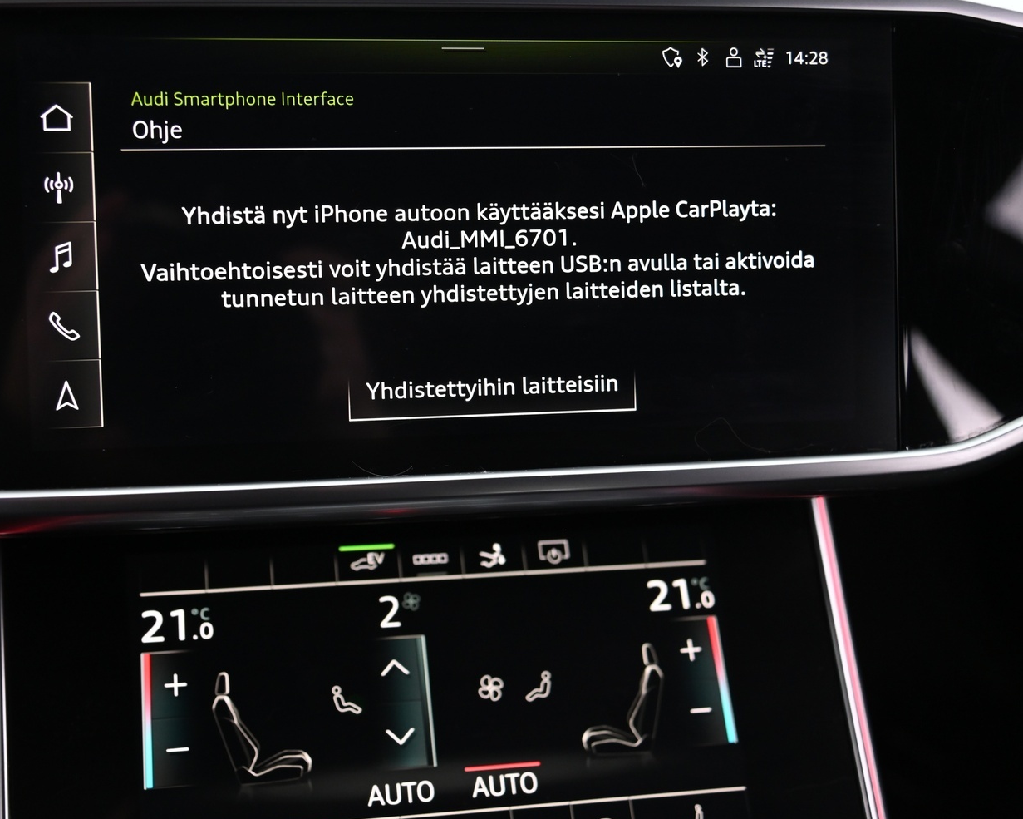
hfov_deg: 39.3
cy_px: 397
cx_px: 378
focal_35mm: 47
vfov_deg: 32.1
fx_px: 1423
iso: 2000
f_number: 4
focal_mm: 38
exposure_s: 1/20
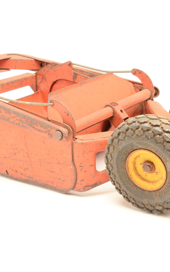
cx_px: 99
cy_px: 136
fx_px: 548
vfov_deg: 27.8
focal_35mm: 74
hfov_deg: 17.6
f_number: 18
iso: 250
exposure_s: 1/160
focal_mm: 32
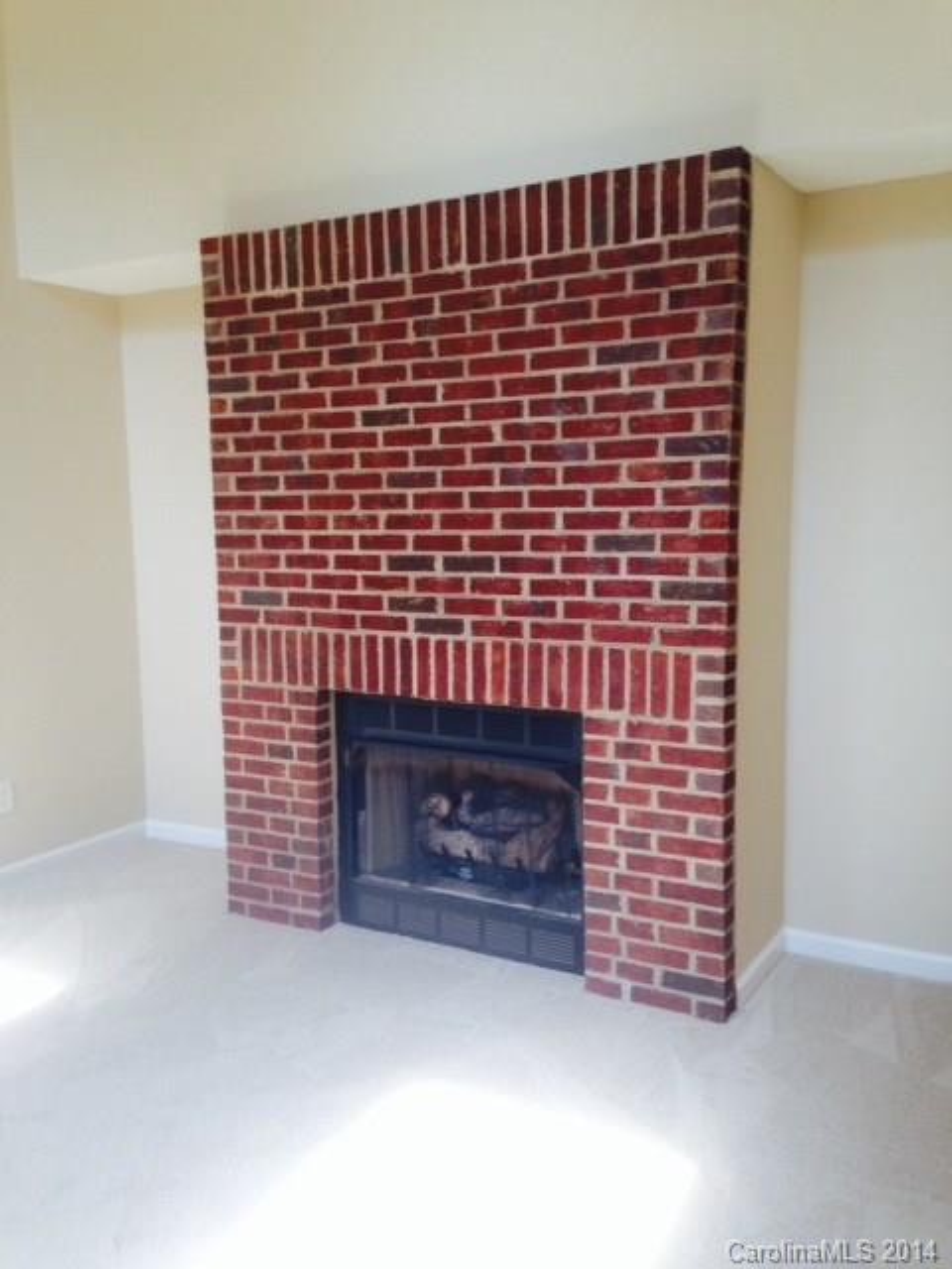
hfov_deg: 42.9
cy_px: 634
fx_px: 1210
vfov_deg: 55.4
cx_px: 476
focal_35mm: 33
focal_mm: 4.12
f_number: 2.4
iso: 64
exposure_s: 1/60
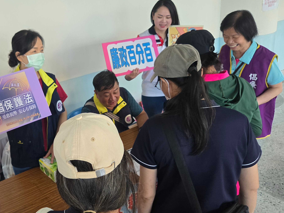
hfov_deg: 52.6
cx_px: 88
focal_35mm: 34
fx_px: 279
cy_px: 96
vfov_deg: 41.7
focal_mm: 5.4
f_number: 1.8
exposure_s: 1/120
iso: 250
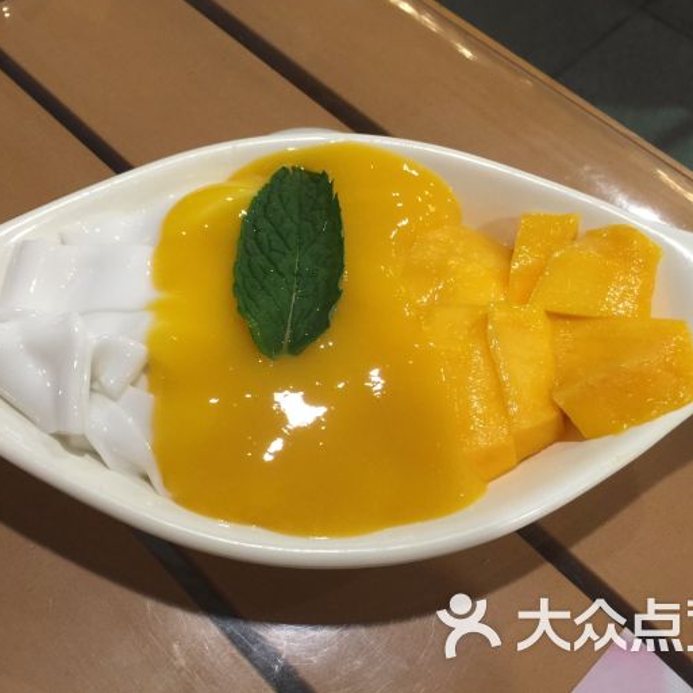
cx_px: 303
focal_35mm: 35
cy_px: 341
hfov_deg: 47.1
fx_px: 793
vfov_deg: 47.2
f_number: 2.2
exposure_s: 1/17
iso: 100
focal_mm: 4.15
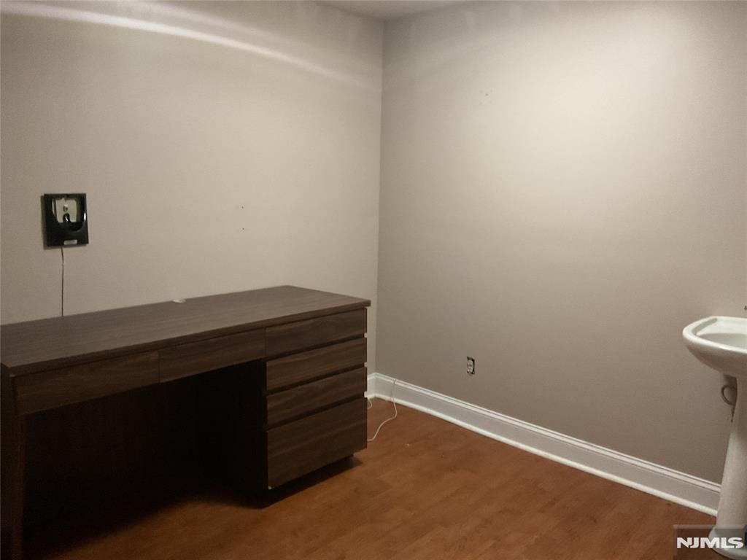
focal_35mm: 29
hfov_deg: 61.7
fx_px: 626
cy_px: 280
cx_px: 374
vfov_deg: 48.2
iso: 500
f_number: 1.8
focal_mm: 3
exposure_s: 1/30
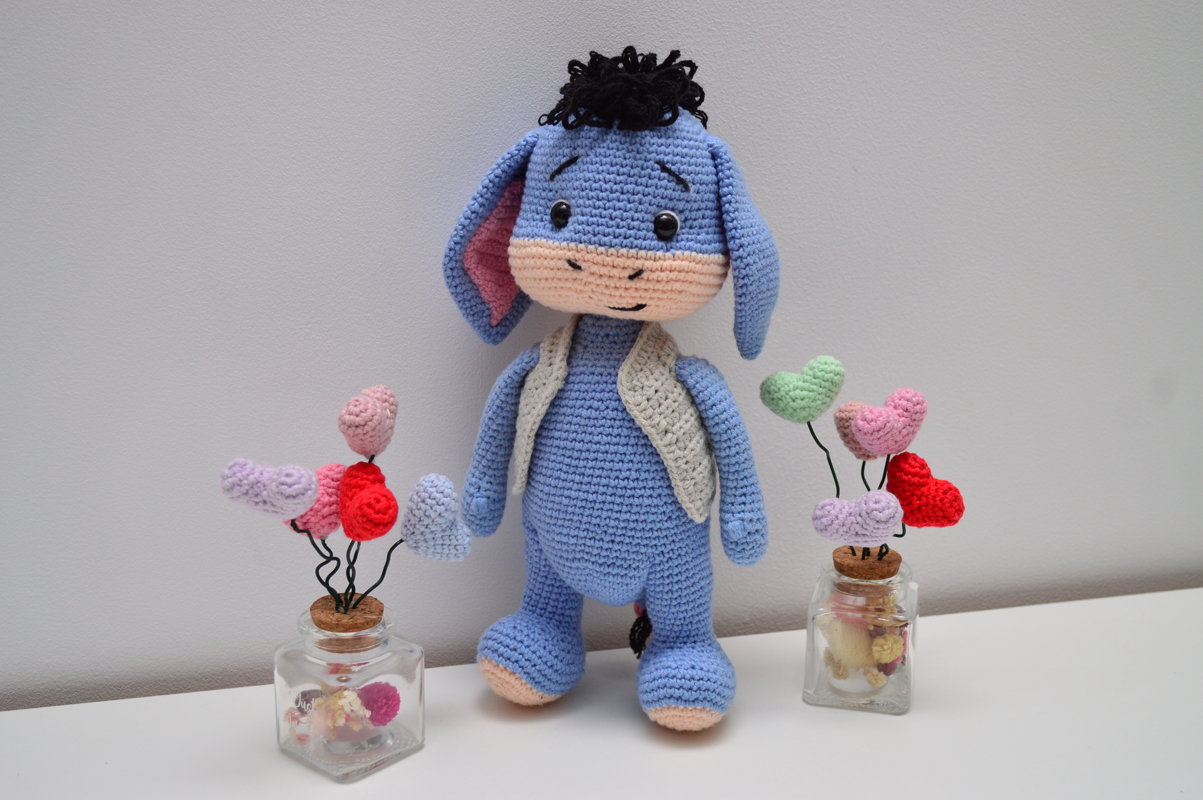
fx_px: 1603
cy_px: 400
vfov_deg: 28.0
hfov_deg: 41.1
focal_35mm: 48
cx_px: 602
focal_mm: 32
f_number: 4.8
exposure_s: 1/160
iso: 400
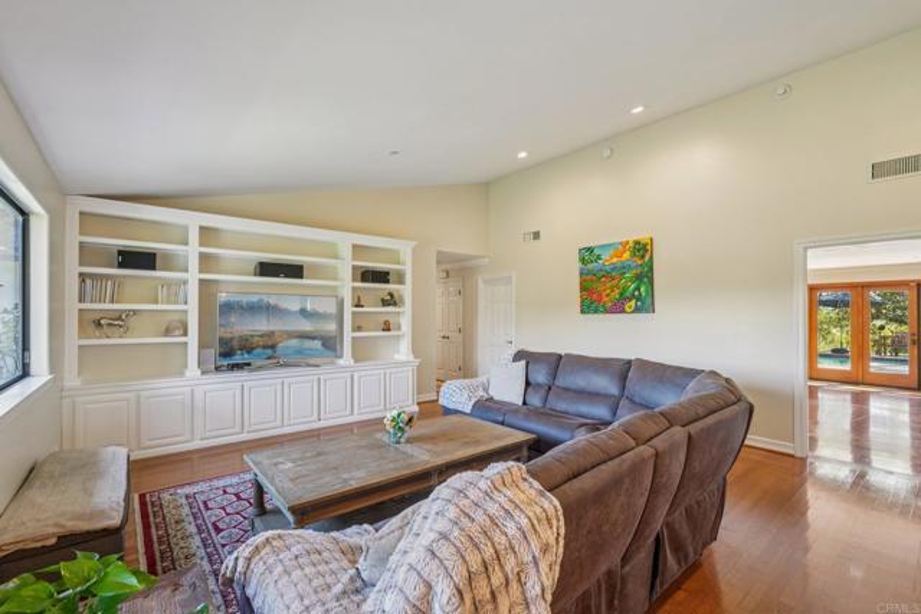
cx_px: 460
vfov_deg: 73.8
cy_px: 307
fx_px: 409
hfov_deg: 96.7
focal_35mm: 16
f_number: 8
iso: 400
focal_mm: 16
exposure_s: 1/6
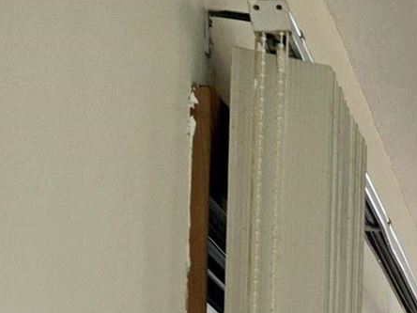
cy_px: 728
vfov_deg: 8.6
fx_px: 1915
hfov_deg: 9.2
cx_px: 1351
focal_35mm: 159
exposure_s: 1/120
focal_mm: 6.3
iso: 40
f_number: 1.7
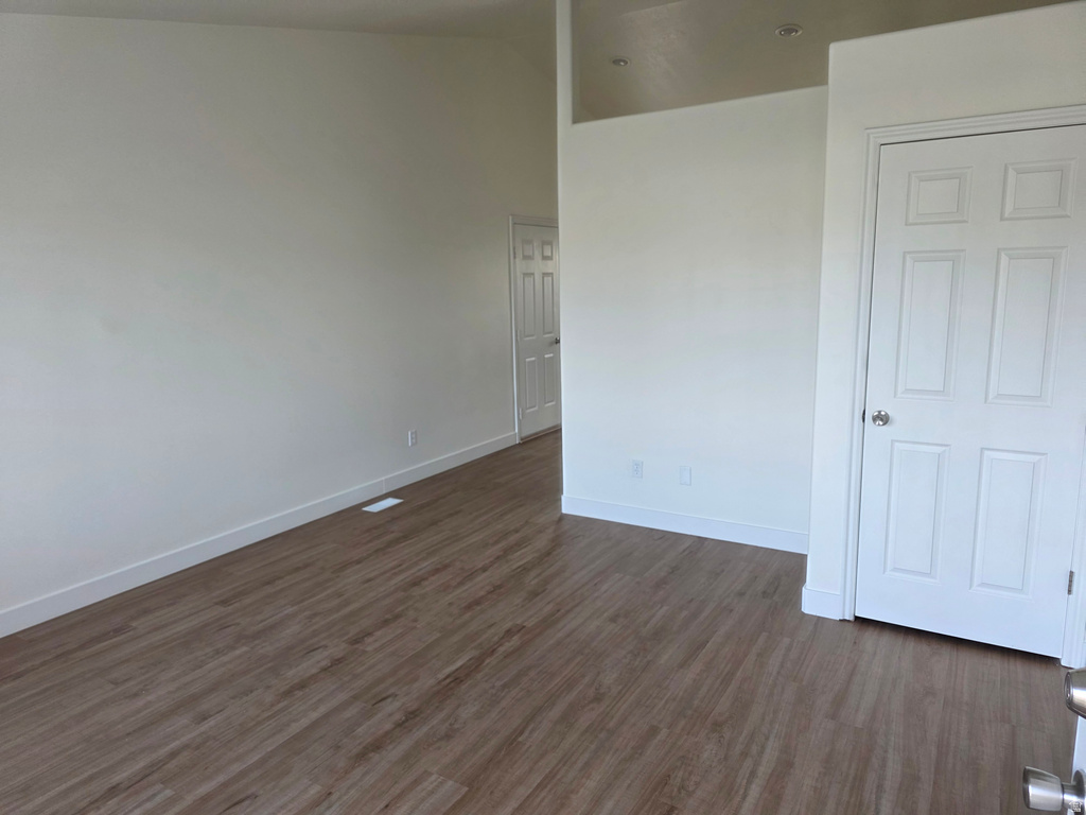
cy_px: 408
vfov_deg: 58.9
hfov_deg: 73.9
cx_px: 543
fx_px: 722
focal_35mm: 23
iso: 125
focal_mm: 6.3
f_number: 1.7
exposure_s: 1/180
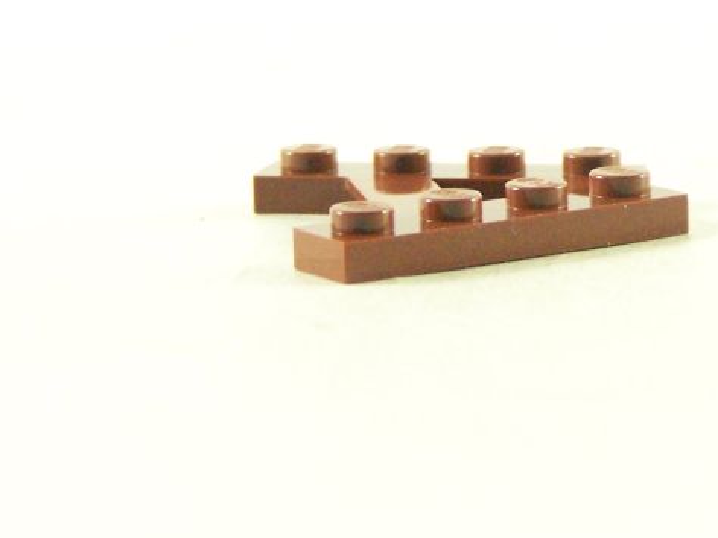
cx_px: 777
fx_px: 3692
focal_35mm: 178
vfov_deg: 8.3
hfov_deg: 11.0
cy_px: 120
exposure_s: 1/60
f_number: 3.2
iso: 400
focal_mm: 13.7
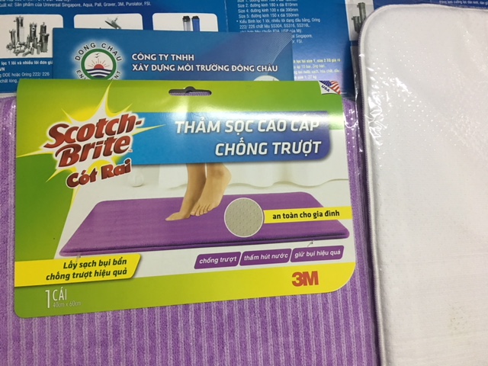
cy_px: 183
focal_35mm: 29
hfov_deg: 61.7
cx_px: 244
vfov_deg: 48.2
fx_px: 409
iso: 80
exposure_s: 1/17
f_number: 2.2
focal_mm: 4.15
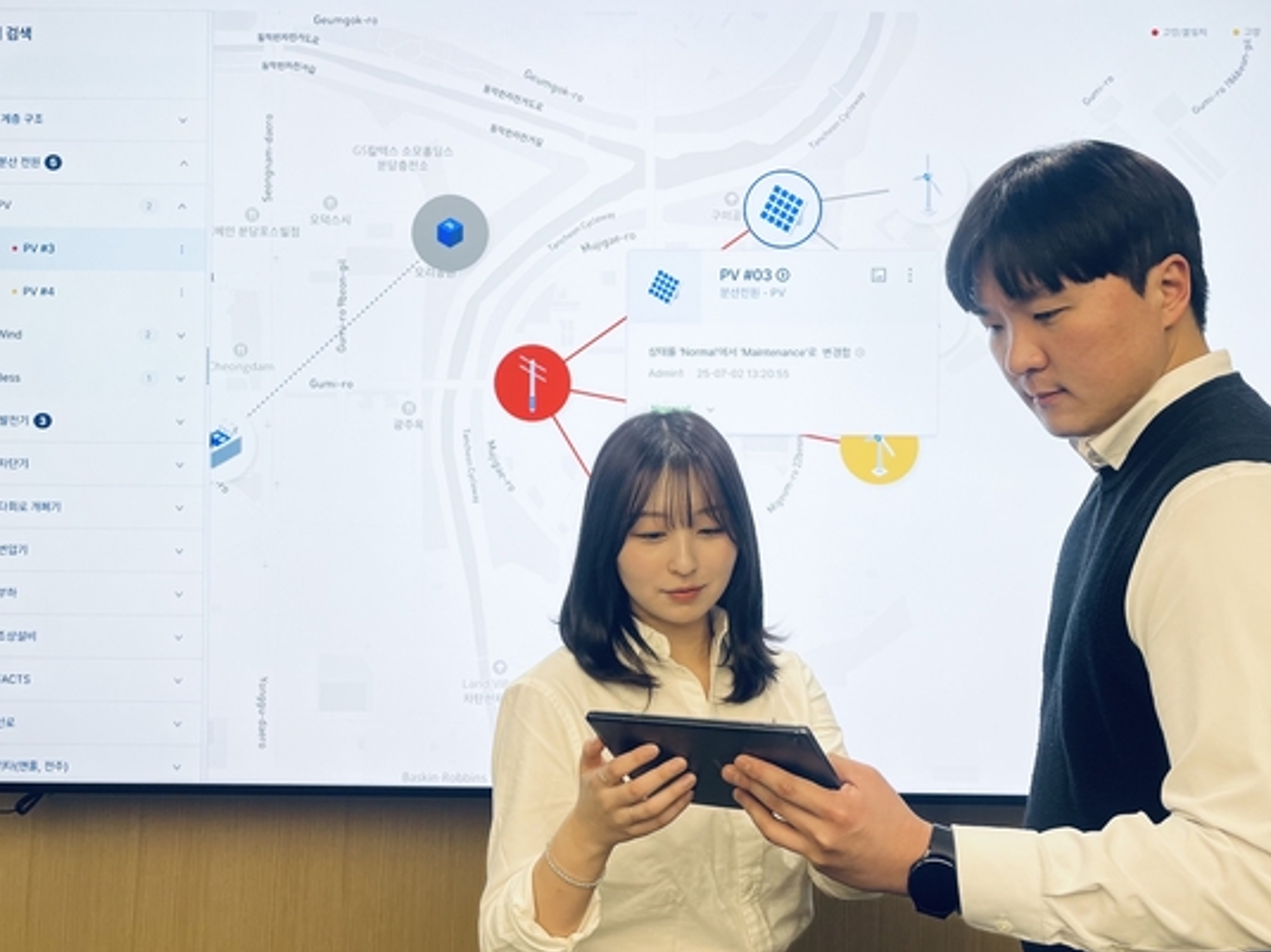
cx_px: 634
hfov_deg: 54.0
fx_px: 1248
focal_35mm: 34
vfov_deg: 41.7
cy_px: 414
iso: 40
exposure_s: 1/120
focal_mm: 5.1
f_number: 1.6
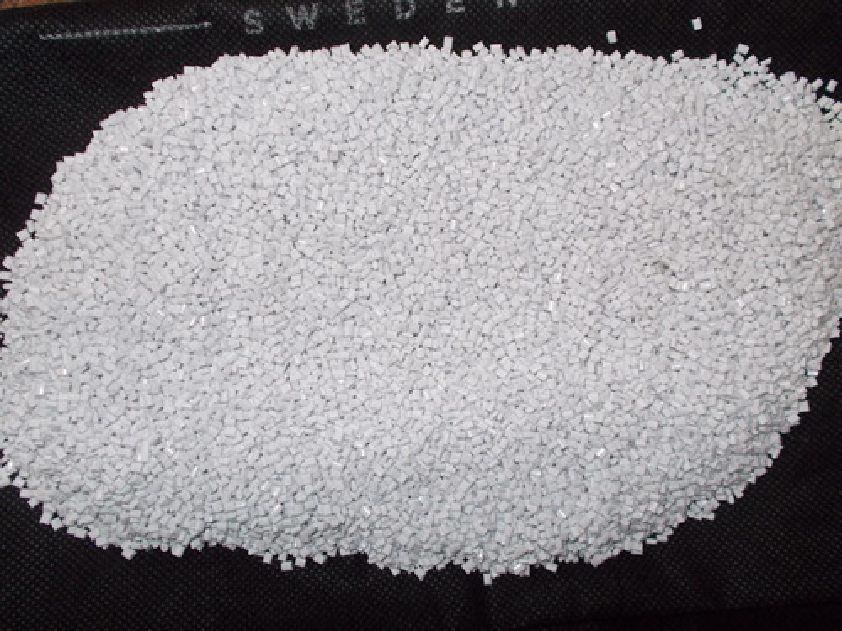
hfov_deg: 54.0
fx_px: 827
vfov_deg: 41.8
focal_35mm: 34
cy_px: 316
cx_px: 421
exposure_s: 1/25
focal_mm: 6
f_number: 3.6
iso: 200
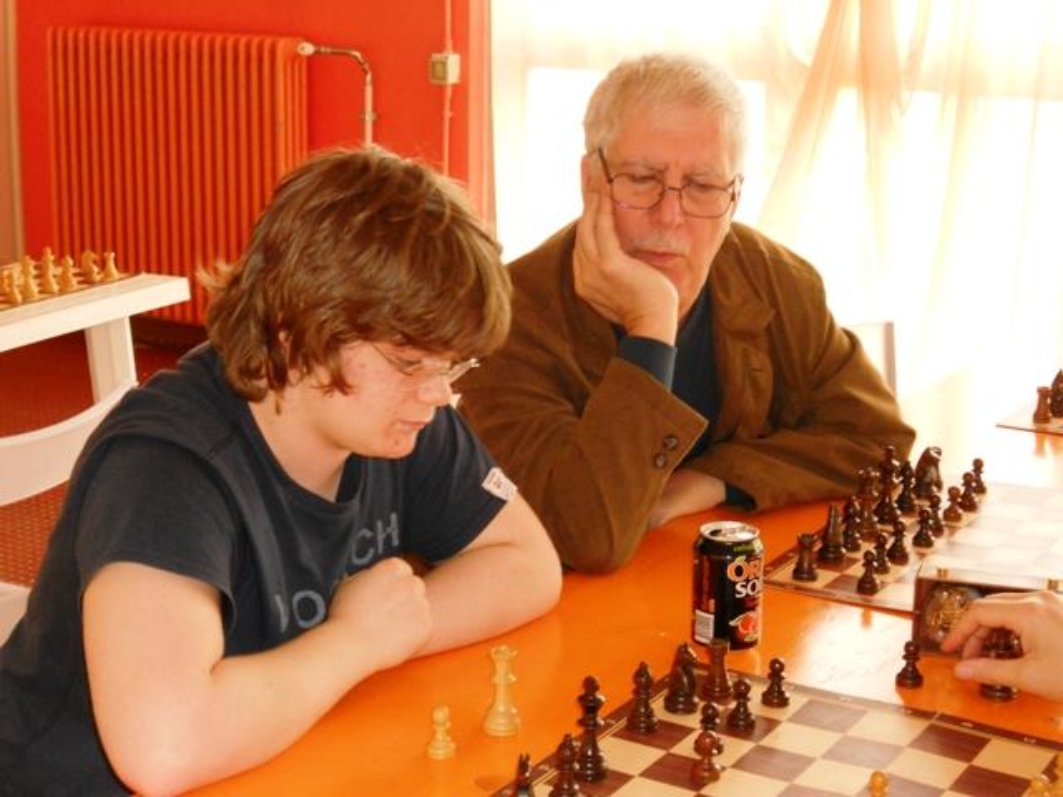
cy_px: 398
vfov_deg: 22.6
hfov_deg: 29.8
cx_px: 532
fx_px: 1996
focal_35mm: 65
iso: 320
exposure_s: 1/30
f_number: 5.3
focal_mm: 11.7
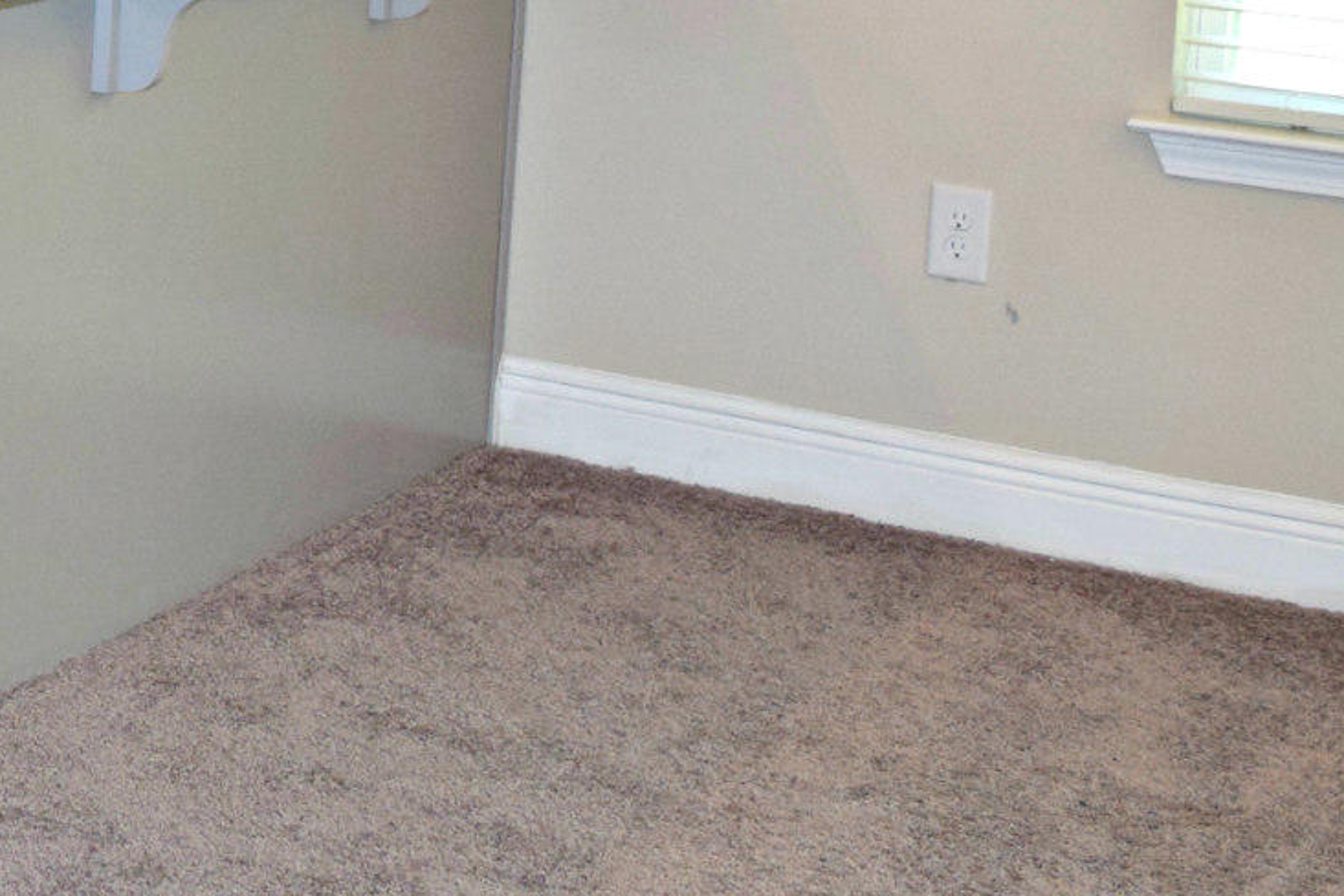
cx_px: -620
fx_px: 4033
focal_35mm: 108
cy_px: -410
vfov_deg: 12.1
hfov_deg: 17.2
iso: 800
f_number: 5
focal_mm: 22
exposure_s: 1/100
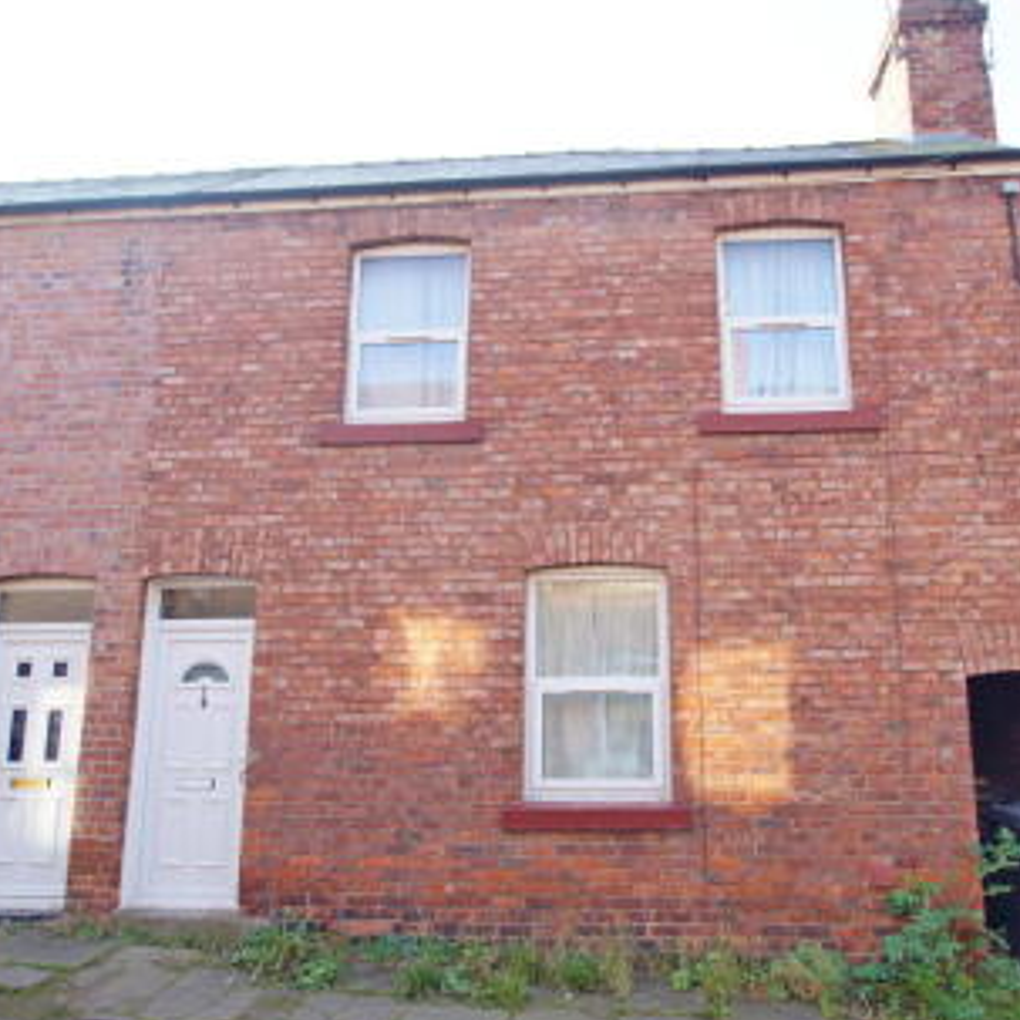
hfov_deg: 64.6
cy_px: 527
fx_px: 800
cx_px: 599
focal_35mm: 24
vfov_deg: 65.0
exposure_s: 1/125
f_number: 5.6
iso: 100
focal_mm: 12
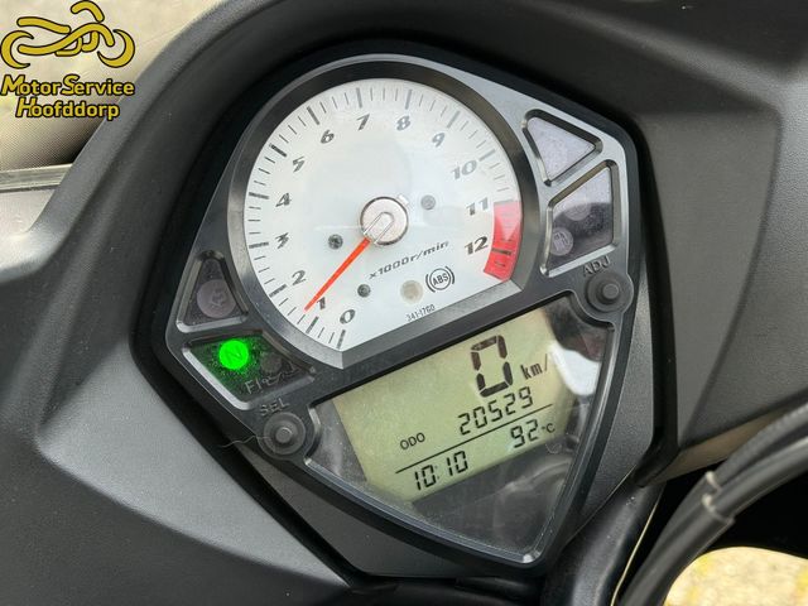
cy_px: 303
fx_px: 1120
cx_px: 404
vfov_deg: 30.3
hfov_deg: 39.7
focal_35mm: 48
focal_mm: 6.76
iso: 80
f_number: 1.78
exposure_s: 1/601
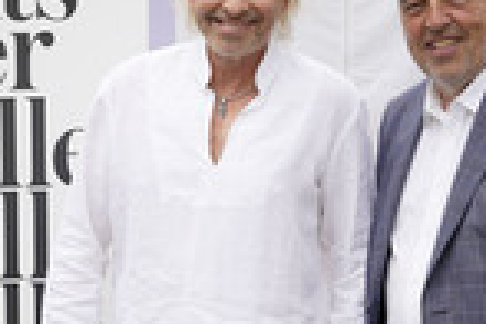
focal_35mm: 104
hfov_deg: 18.9
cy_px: 288
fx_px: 1404
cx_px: -38
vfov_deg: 13.1
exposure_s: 1/640
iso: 200
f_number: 8
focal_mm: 34
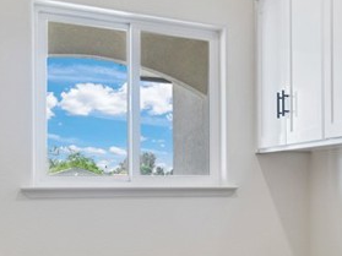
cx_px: 408
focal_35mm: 53
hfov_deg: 30.7
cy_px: 186
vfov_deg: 27.2
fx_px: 523
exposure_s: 1/15
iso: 640
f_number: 8
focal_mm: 10
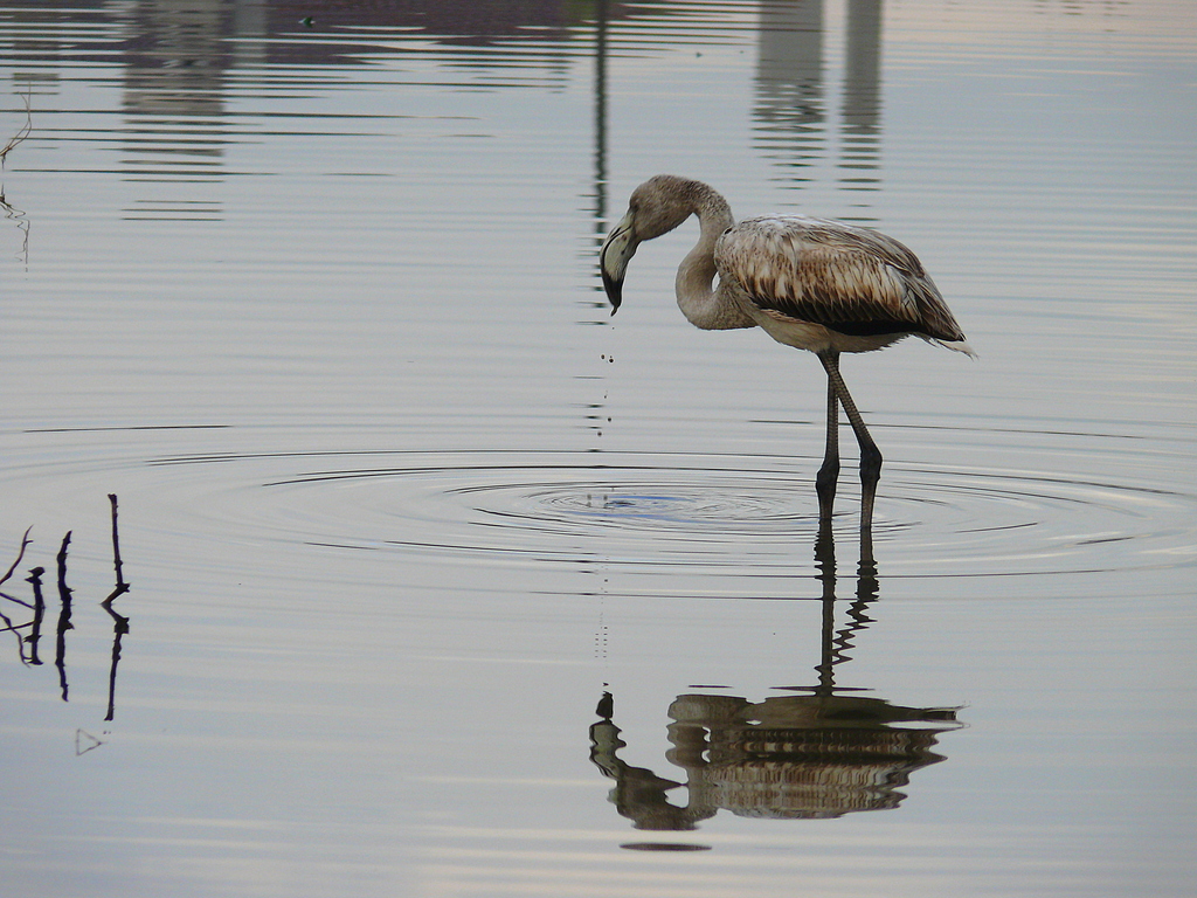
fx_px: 14523
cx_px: 598
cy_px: 449
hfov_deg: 4.7
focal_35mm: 420
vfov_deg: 3.5
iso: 100
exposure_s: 1/250
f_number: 5.6
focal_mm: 88.8
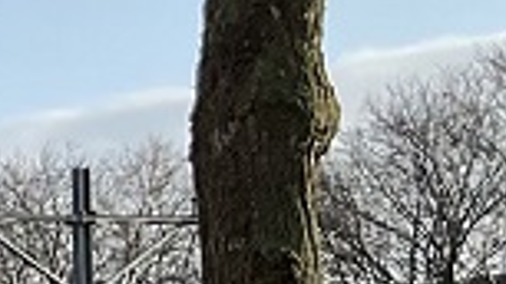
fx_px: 3313
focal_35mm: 247
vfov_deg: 4.7
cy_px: 826
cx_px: -632
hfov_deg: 8.2
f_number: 1.8
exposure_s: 1/855
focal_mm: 3
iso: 16
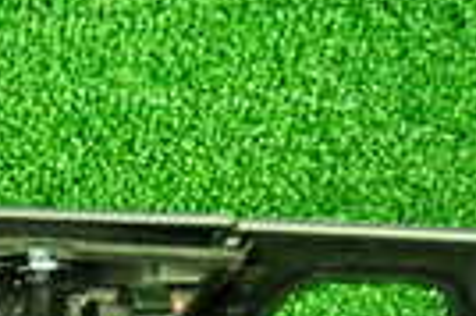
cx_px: -355
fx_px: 2337
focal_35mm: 177
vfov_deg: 7.6
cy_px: 458
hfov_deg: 10.9
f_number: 2.7
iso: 800
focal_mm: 6.83
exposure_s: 1/13
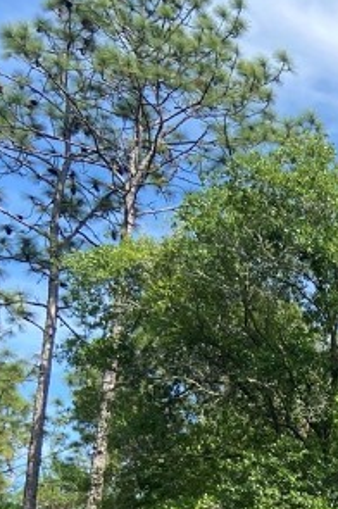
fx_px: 1327
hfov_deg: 12.2
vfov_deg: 20.5
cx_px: 748
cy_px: 583
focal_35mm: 94
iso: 32
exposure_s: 1/1678
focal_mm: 4.25
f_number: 1.8
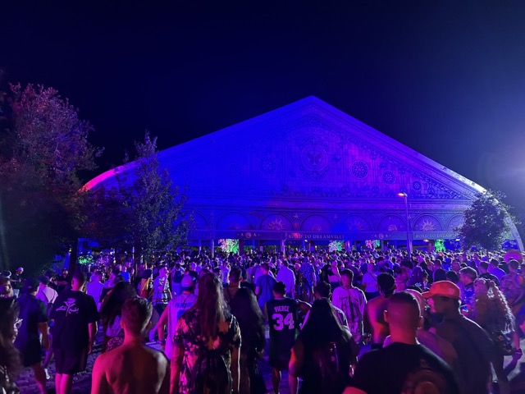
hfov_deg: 67.3
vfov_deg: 53.1
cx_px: 262
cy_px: 197
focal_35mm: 26
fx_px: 394
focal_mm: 5.7
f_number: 1.5
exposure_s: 1/40
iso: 640
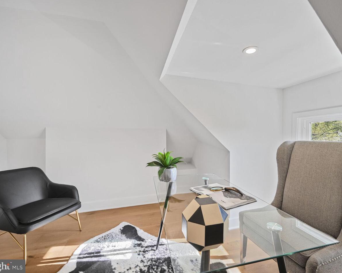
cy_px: 136
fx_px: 162
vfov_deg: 80.4
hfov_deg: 92.8
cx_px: 189
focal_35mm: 16
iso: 200
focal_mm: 14
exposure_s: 1/10
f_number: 9
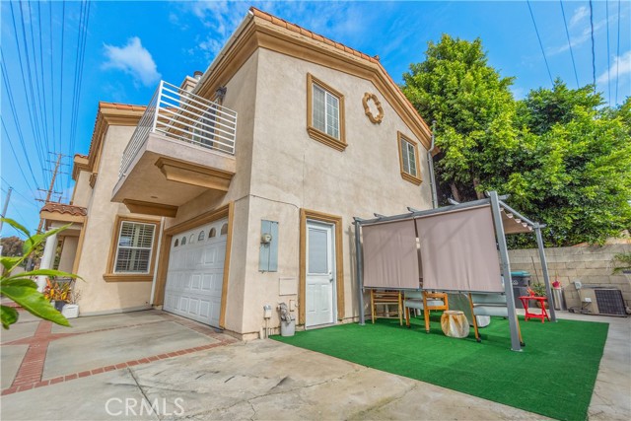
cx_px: 316
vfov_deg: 77.4
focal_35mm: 15
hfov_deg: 100.4
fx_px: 263
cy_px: 210
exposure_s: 1/320
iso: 400
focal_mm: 10
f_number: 8
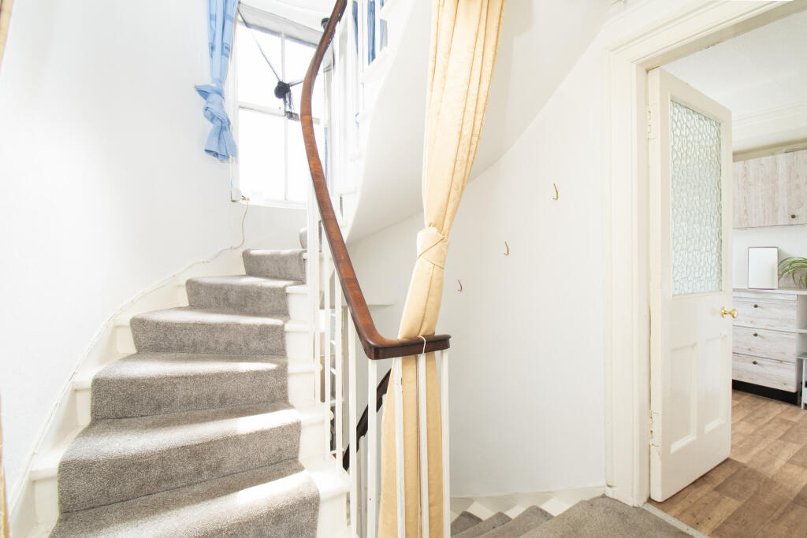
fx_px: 336
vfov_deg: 77.3
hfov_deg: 100.4
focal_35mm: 15
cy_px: 269
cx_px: 404
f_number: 9
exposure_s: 1/10
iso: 500
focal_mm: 10
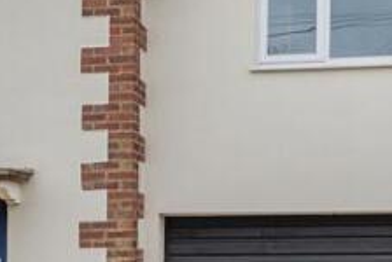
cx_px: 94
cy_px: 83
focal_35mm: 73
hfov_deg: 27.3
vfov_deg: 18.7
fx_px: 796
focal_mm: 11
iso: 160
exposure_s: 1/200
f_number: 6.3
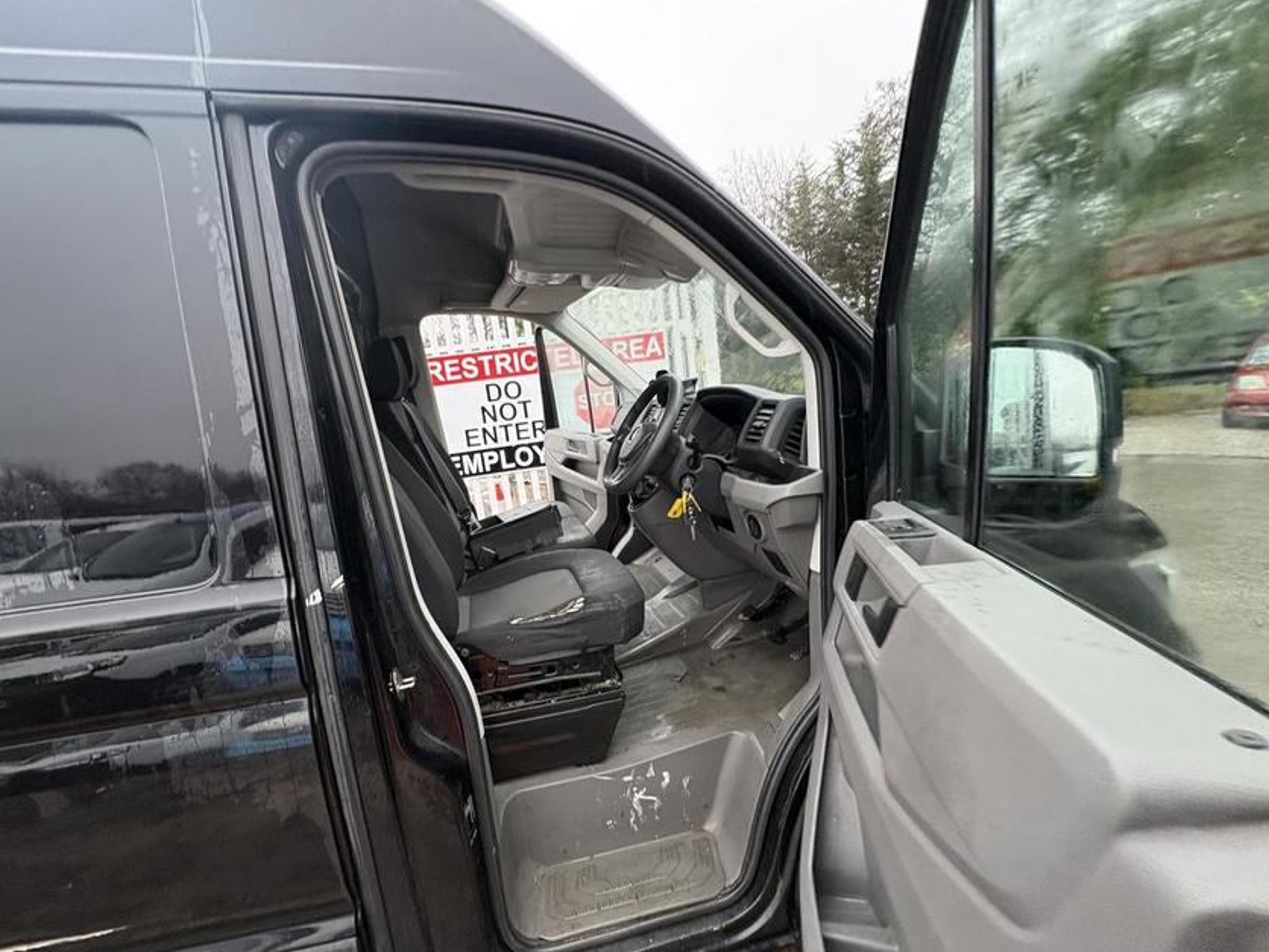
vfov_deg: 81.7
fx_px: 550
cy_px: 503
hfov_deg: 98.0
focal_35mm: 15
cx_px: 594
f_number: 2.2
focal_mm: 2.22
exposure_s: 1/77
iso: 250
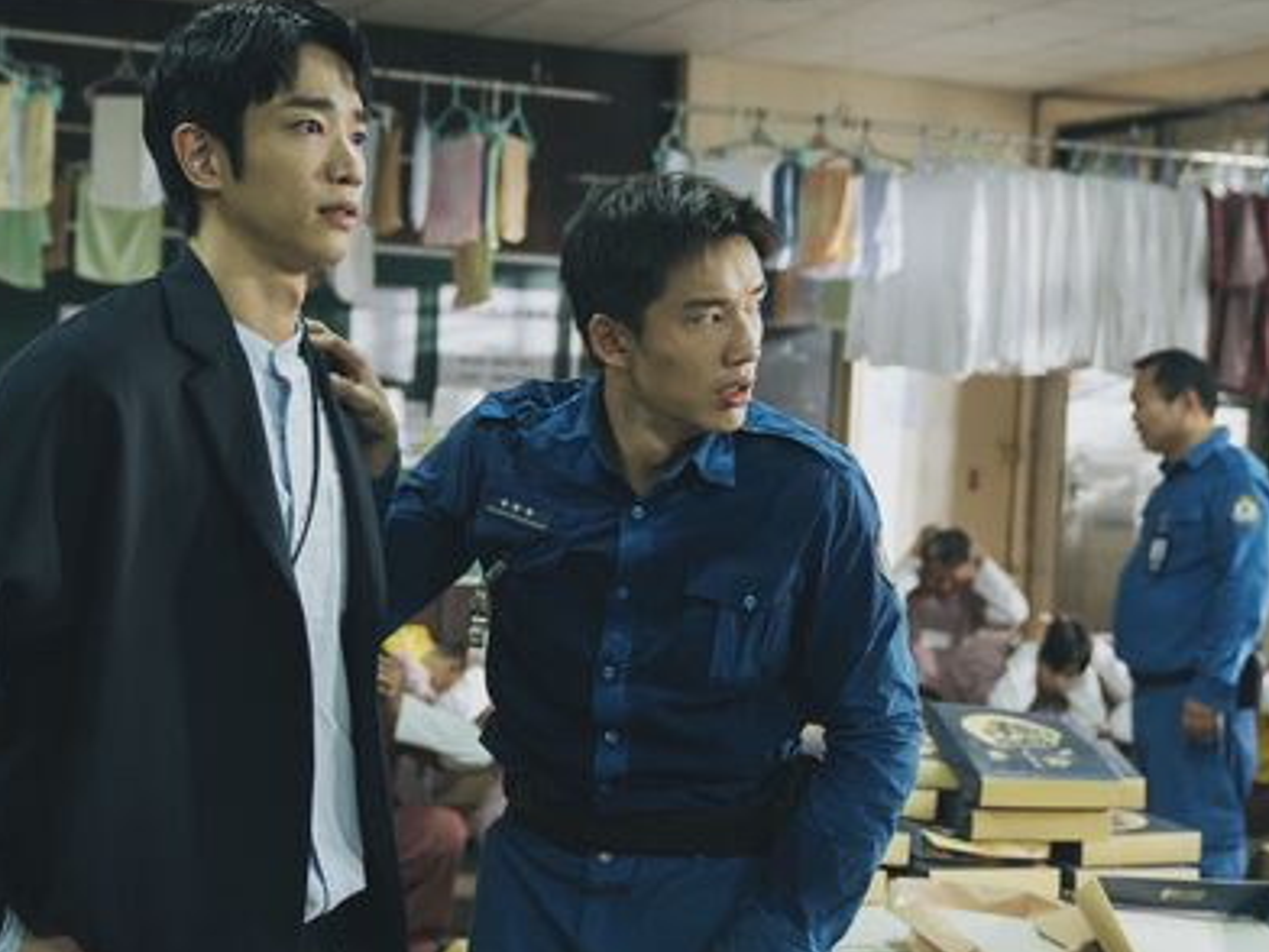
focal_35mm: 50
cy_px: 470
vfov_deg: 29.1
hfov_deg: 37.9
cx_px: 463
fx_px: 1833
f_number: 2.8
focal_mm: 34
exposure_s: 1/250
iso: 1600
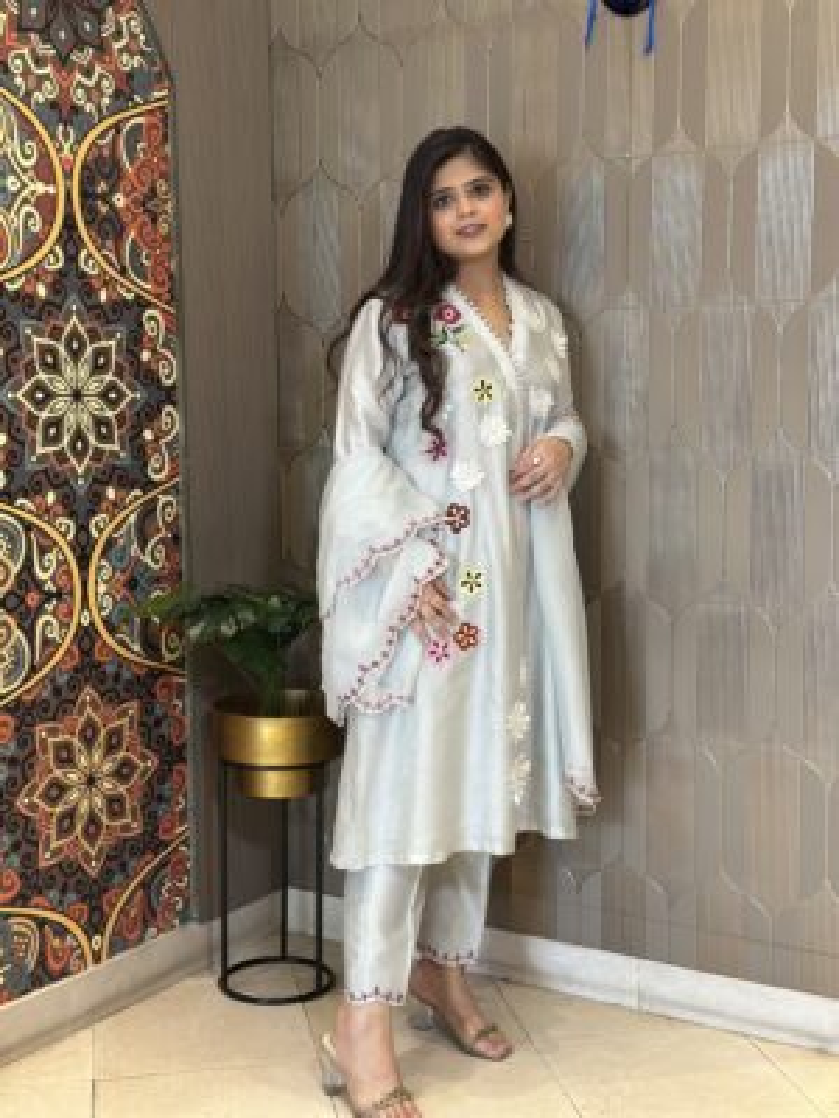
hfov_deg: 30.3
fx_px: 1551
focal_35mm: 48
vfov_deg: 39.7
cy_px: 559
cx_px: 420
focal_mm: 6.86
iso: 160
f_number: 1.78
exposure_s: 1/100
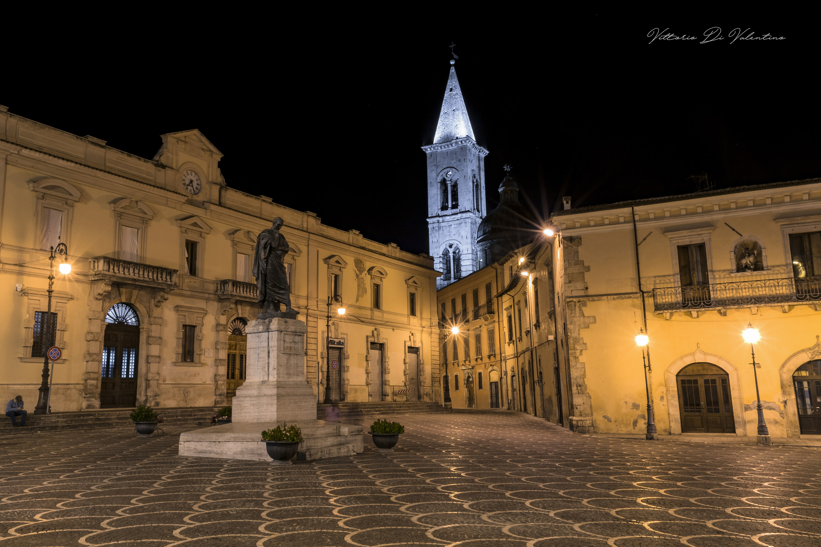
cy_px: 274
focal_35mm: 30
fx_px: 684
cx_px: 410
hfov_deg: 61.9
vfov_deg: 43.6
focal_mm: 20
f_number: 25
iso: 100
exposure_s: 30
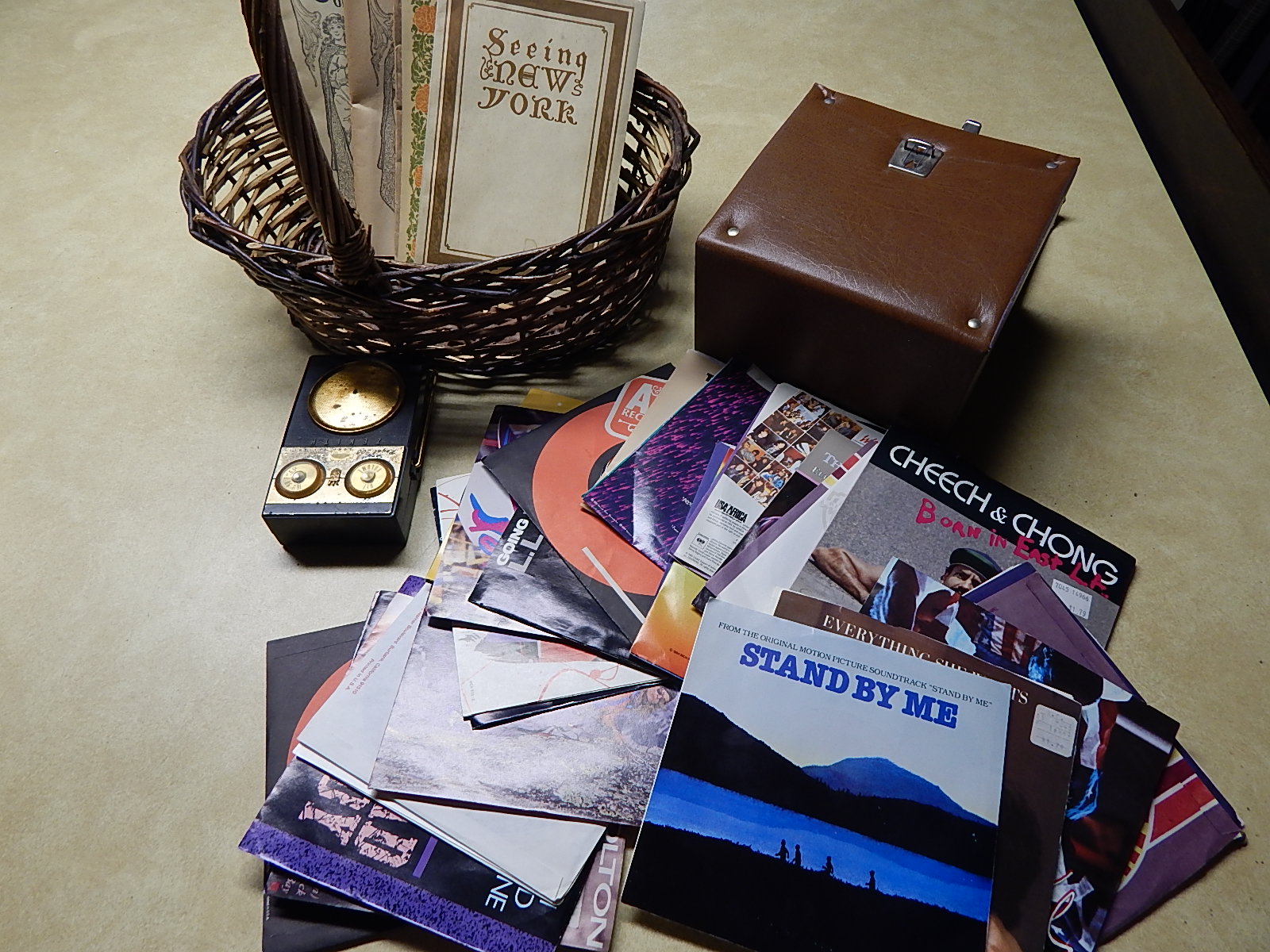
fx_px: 807
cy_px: 476
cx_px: 635
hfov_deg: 76.4
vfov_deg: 61.1
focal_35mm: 22
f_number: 3
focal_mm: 4
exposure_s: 1/40
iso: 125
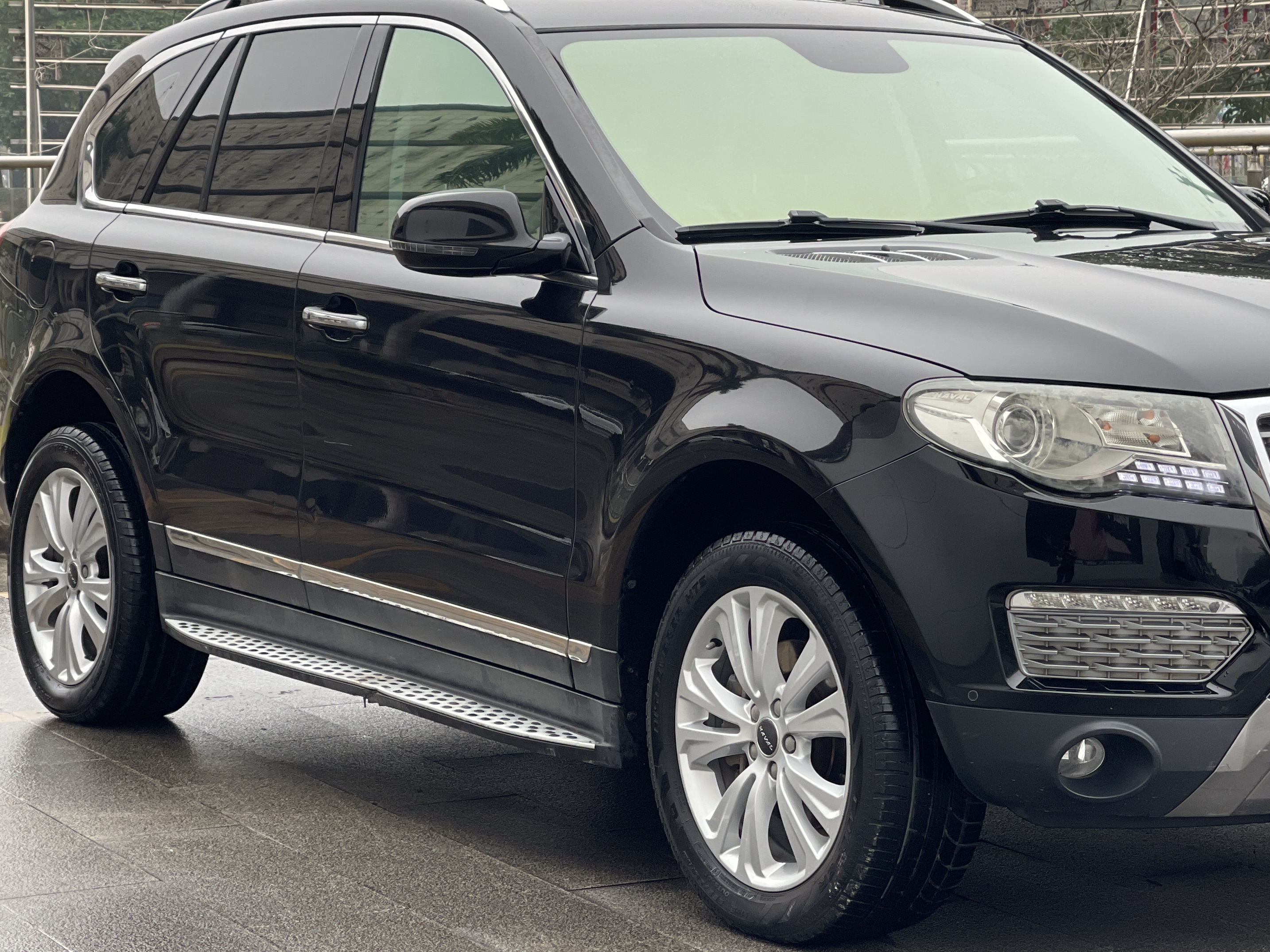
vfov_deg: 16.4
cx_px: 822
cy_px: 442
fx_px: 3302
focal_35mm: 90
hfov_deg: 21.7
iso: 80
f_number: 2.2
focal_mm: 7.5
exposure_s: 1/121
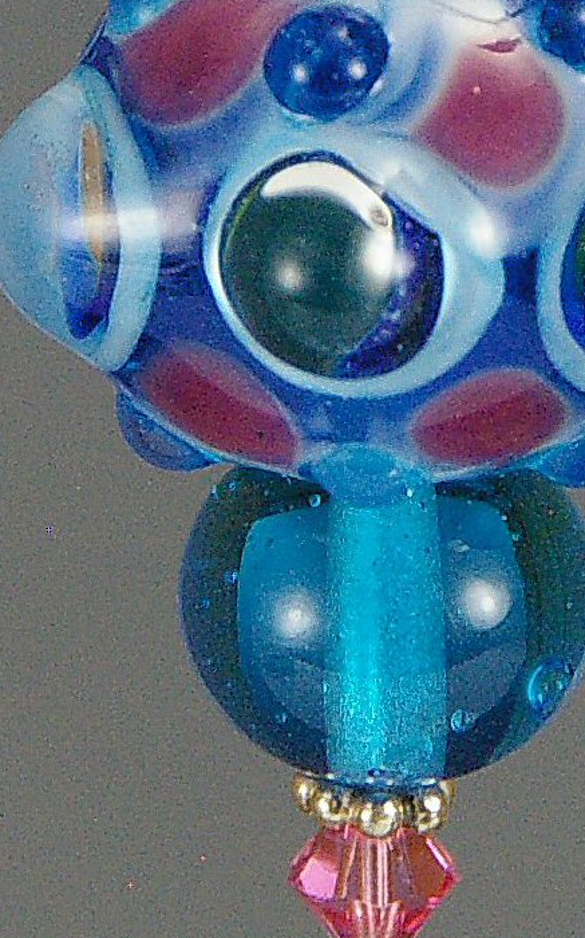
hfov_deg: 2.7
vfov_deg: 4.3
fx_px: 12382
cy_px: 524
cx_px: 372
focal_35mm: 485
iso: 1600
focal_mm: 148
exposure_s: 1/125
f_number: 16
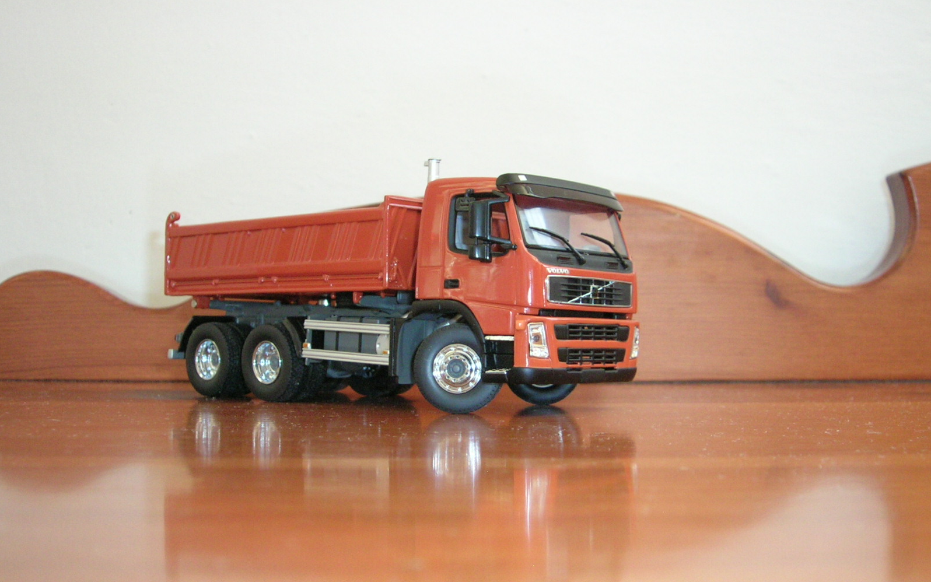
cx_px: 466
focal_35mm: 51
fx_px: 1294
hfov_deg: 39.6
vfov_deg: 25.3
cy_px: 334
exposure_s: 1/5.2
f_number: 3.1
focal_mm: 7.3
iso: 200
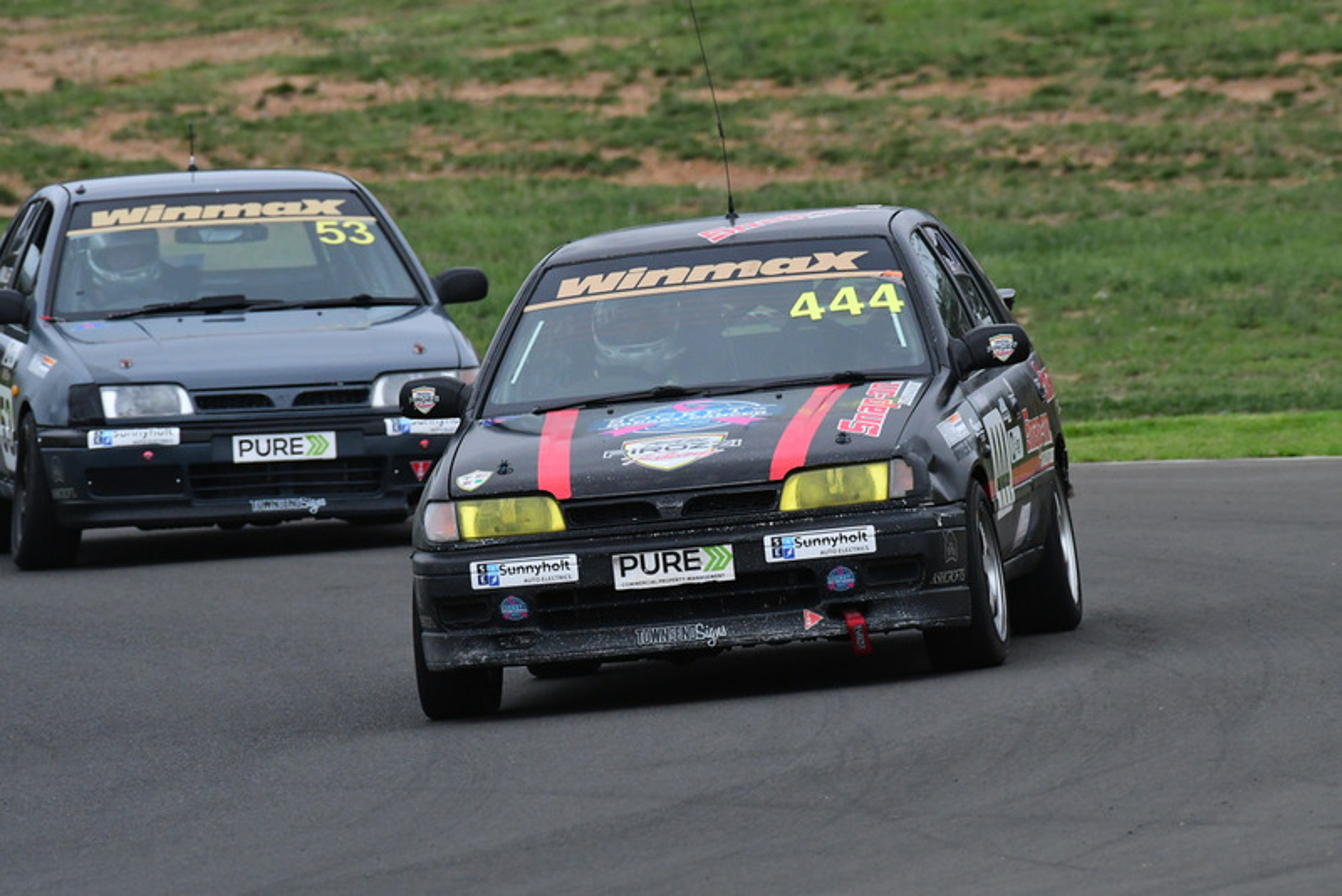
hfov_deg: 3.1
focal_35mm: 675
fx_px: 25170
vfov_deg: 2.0
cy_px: 448
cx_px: 671
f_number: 10
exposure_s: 1/640
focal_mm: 450
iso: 2500
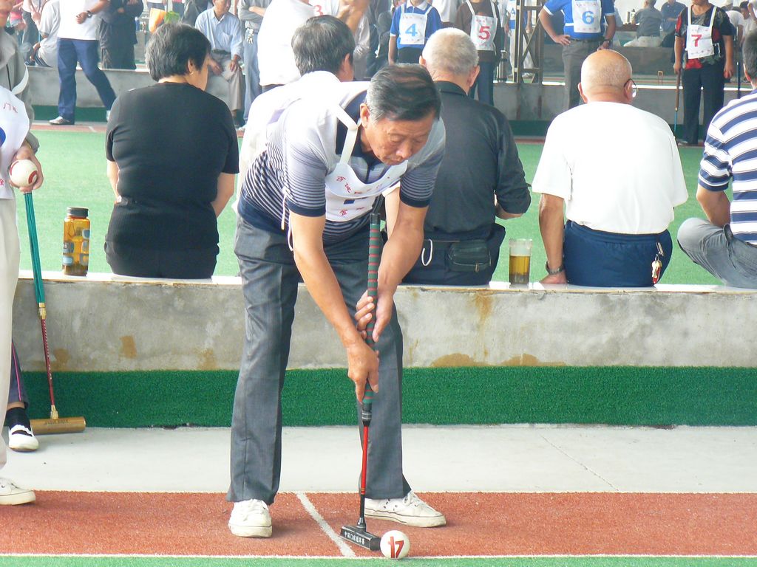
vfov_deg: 10.3
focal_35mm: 144
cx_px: 378
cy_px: 284
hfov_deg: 13.7
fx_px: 3149
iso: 200
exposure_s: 1/50
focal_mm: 24.1
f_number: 3.3
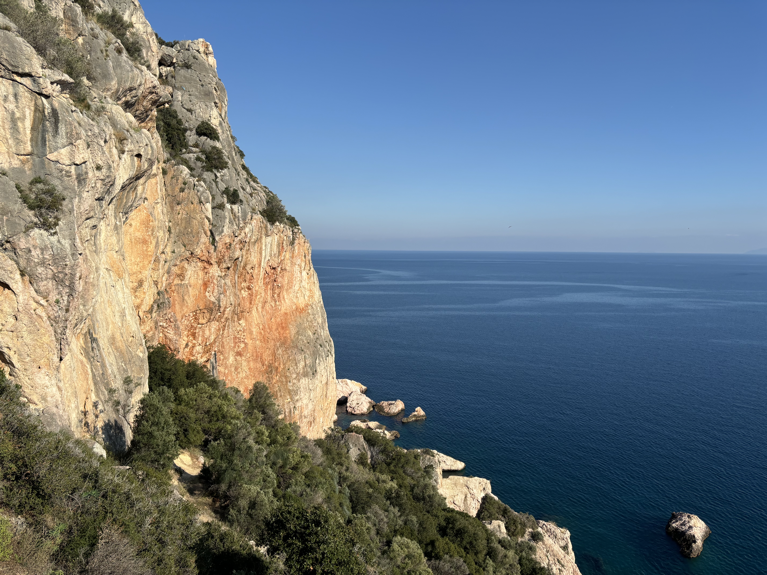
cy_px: 288
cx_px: 384
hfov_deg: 67.3
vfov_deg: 53.1
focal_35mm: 26
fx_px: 576
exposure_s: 1/4425
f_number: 1.6
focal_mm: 5.96
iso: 50
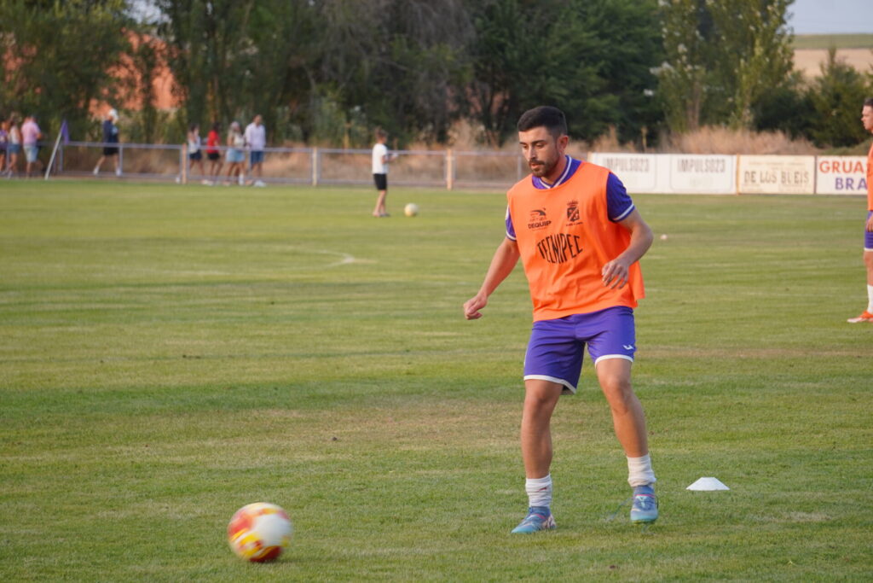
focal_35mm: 183
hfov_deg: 11.2
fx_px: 4438
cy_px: 292
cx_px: 436
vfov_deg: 7.5
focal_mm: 122
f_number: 5.6
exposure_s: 1/200
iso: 200
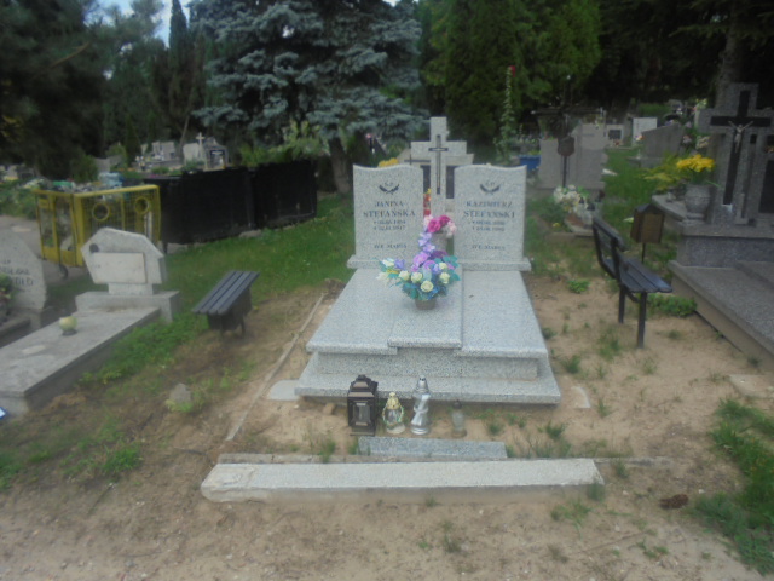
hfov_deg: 67.3
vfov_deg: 53.1
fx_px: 581
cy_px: 290
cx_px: 387
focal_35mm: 26
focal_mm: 4.6
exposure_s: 1/400
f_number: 3.5
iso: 100
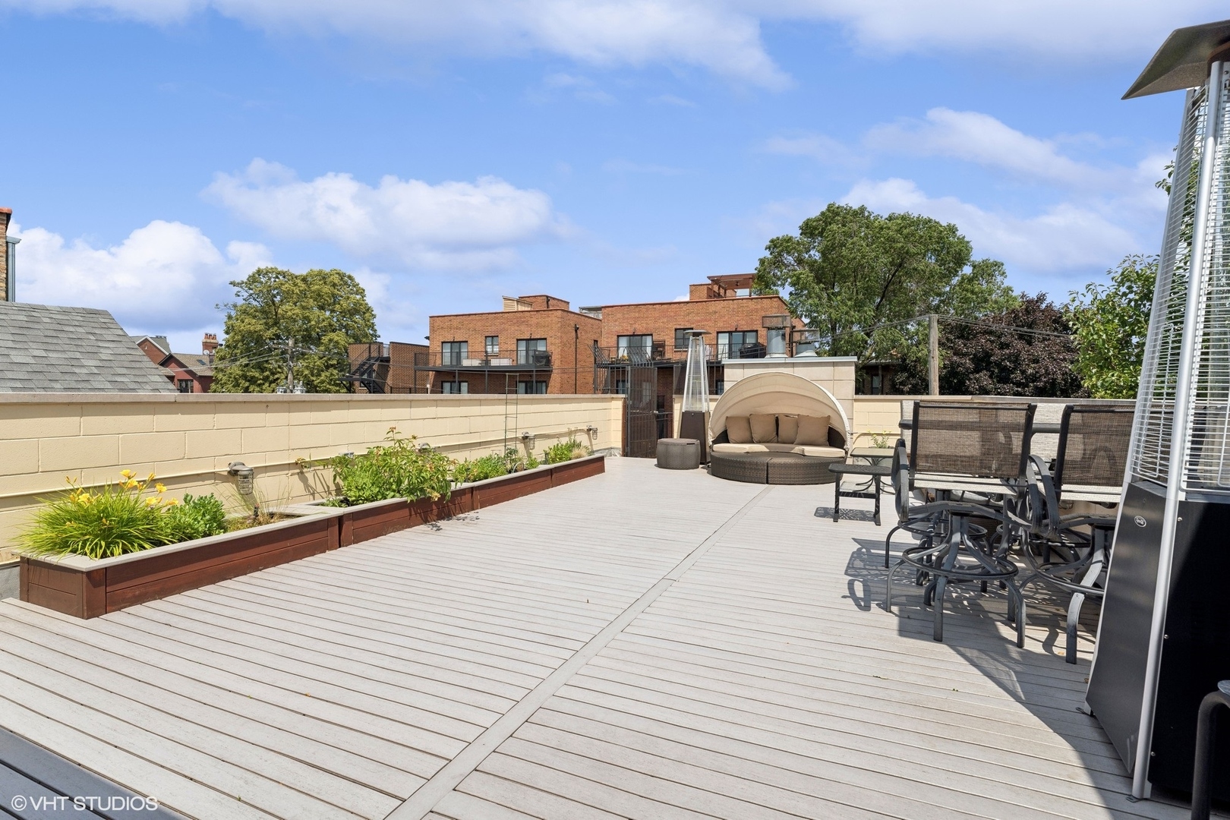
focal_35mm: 17
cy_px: 410
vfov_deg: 70.4
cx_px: 615
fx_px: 581
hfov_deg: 93.3
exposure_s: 1/1600
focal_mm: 17
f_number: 8
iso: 320
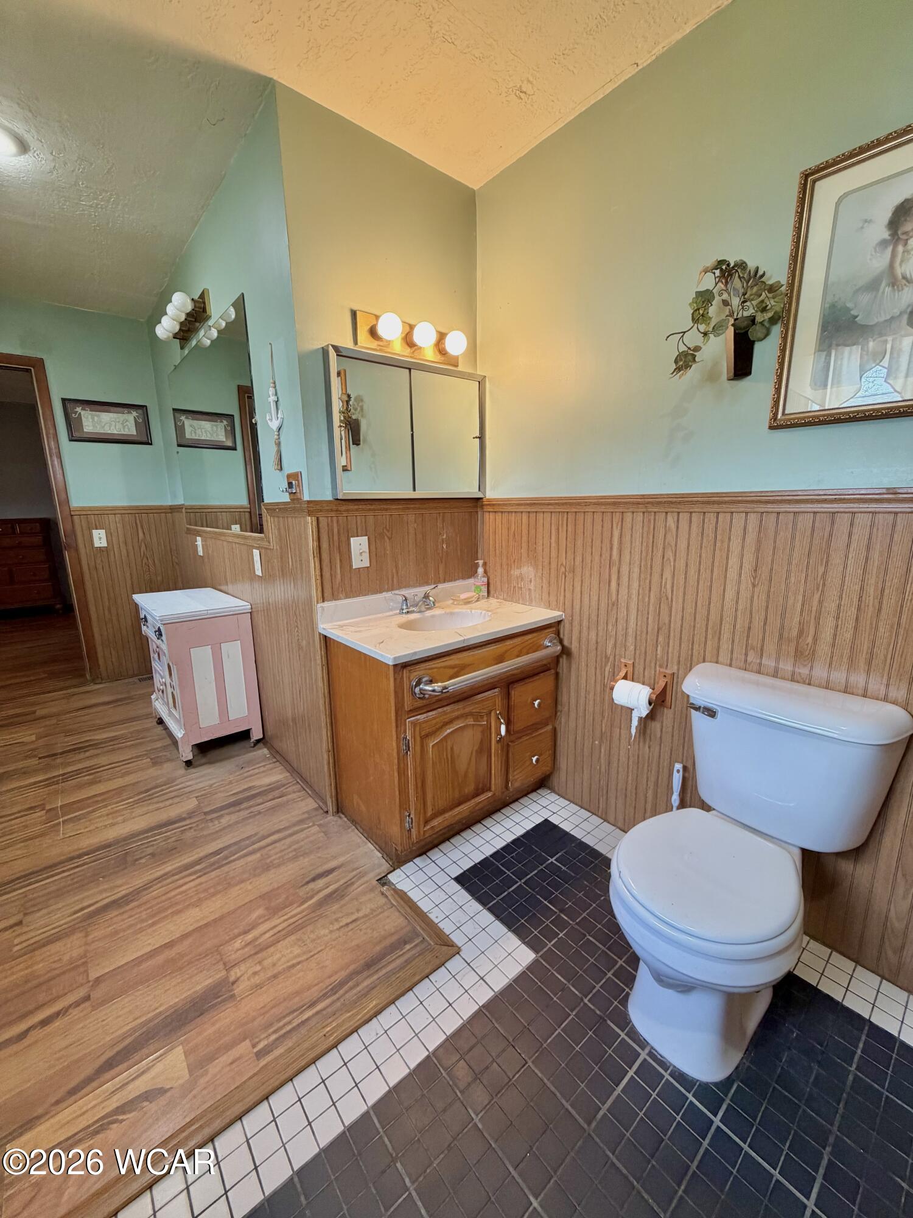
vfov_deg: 102.1
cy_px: 609
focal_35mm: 14
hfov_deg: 85.7
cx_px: 456
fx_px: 492
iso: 200
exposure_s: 1/60
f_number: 2.2
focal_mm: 2.22
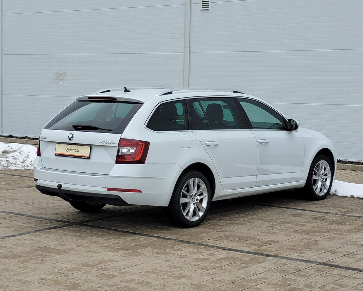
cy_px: 146
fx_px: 859
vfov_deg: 19.2
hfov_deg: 23.8
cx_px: 176
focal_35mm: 80
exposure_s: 1/120
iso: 50
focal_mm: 7.12
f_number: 2.4
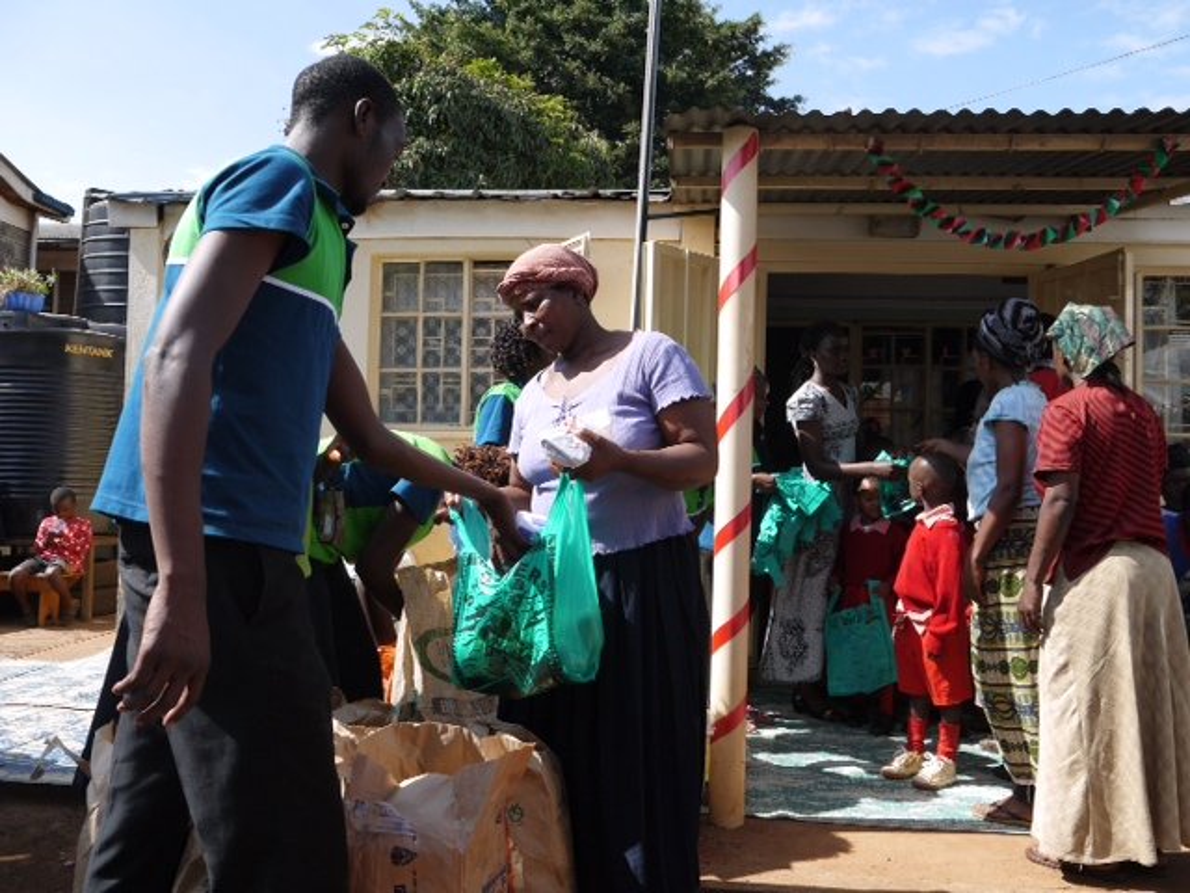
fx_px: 963
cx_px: 595
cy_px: 446
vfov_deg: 49.7
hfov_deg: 63.4
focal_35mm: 28
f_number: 6.3
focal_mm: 14
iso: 160
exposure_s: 1/320
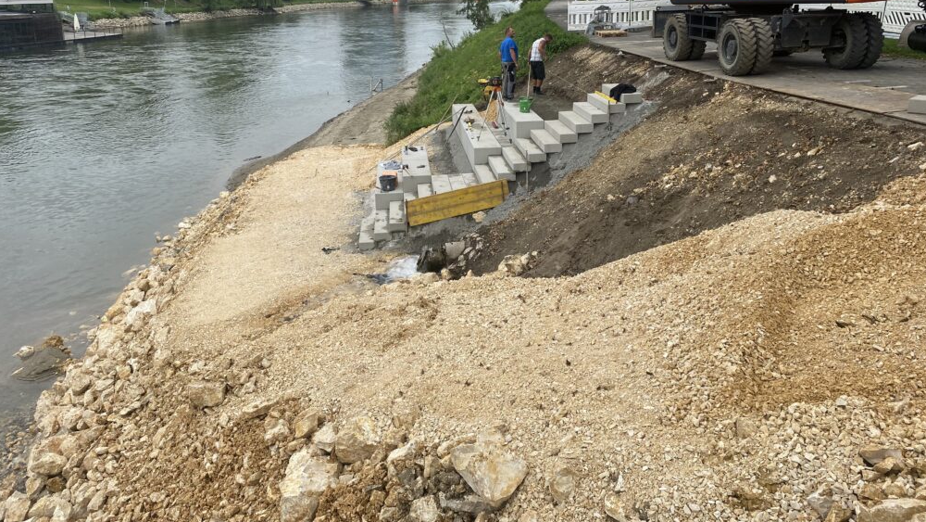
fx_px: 712
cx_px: 471
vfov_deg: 39.9
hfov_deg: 66.0
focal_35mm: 29
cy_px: 196
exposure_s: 1/1927
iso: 32
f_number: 1.8
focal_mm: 4.25
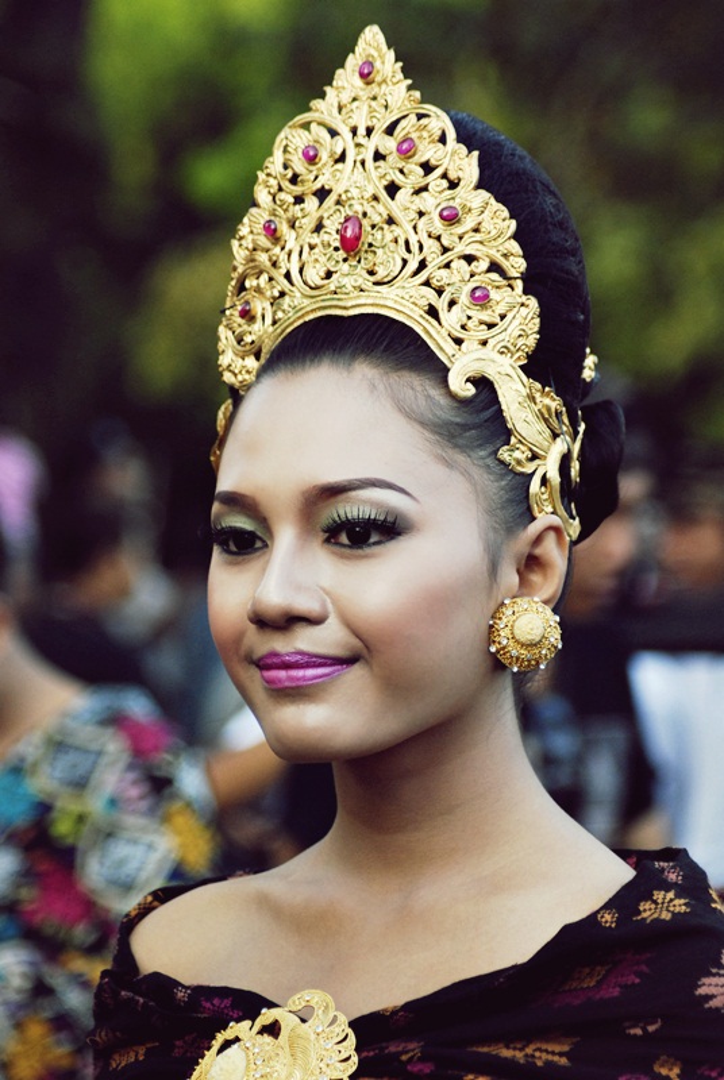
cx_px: 362
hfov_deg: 9.7
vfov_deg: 14.4
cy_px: 540
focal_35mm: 142
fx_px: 4284
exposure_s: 1/200
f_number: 4.2
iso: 640
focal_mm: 95
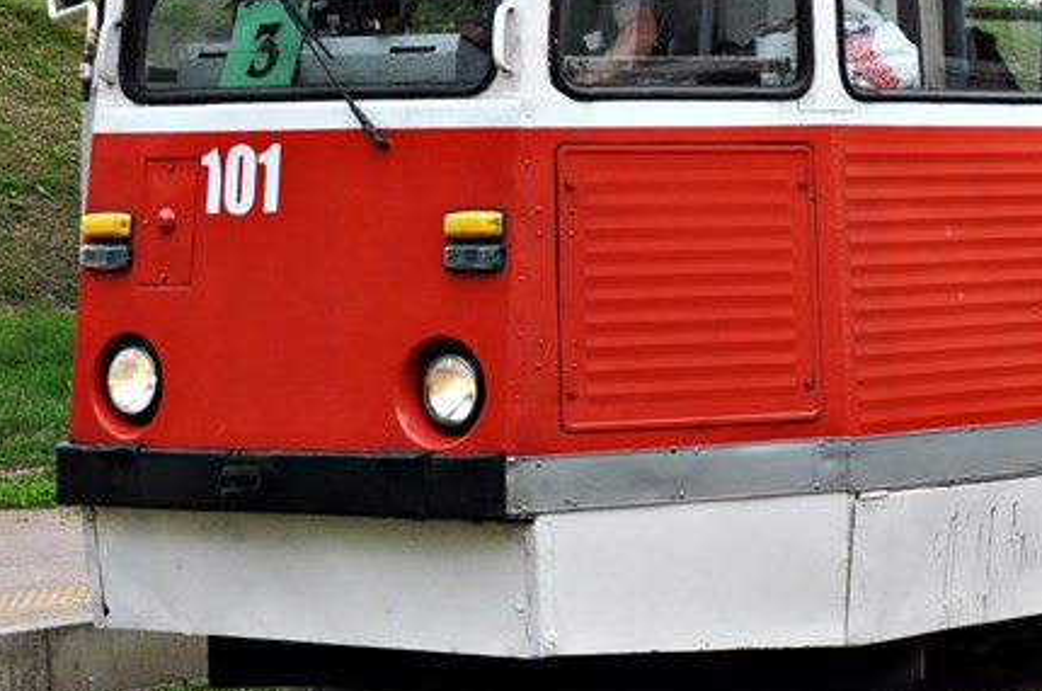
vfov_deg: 10.1
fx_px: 3871
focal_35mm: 134
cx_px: 1275
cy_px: 45
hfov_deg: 14.8
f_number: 4.5
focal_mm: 32
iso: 400
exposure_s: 1/1250
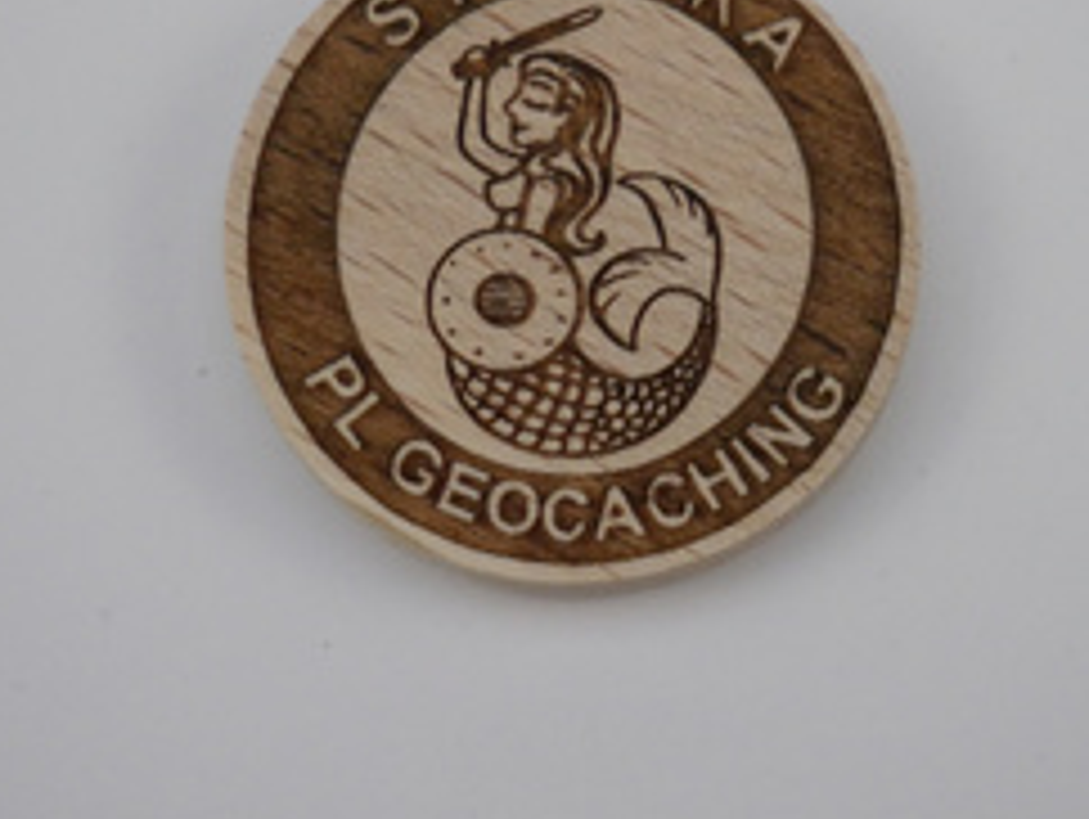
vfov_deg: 9.0
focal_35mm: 165
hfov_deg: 12.0
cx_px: 580
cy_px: 259
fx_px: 5196
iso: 3200
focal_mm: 57
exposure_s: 1/2000
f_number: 6.3
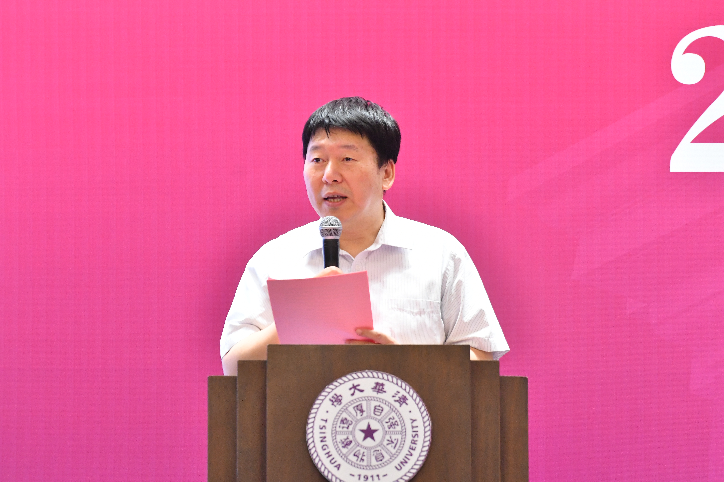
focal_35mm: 300
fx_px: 6030
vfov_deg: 4.6
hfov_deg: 6.9
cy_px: 241
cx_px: 362
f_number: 5.6
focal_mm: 200
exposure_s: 1/125
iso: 2500
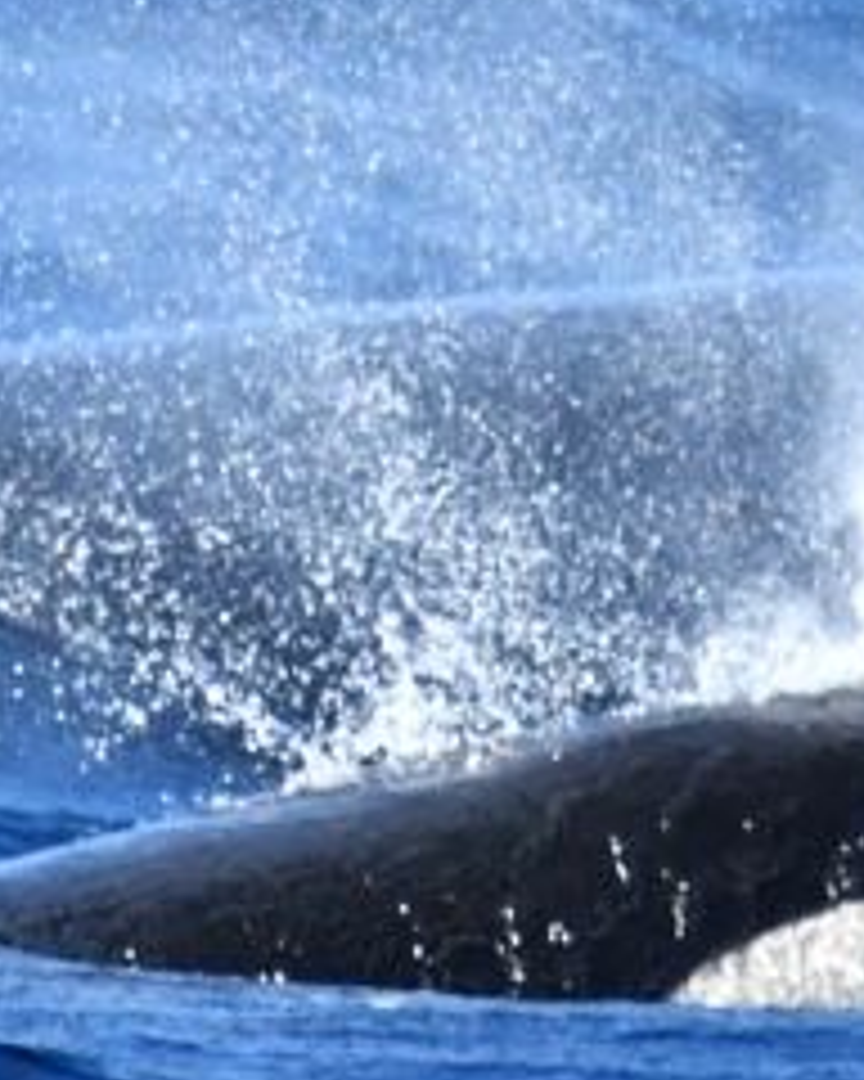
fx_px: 59932
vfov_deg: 1.0
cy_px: 304
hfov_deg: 0.8
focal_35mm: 1875
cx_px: 274
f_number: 6.3
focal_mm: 600
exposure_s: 1/8000
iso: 3200
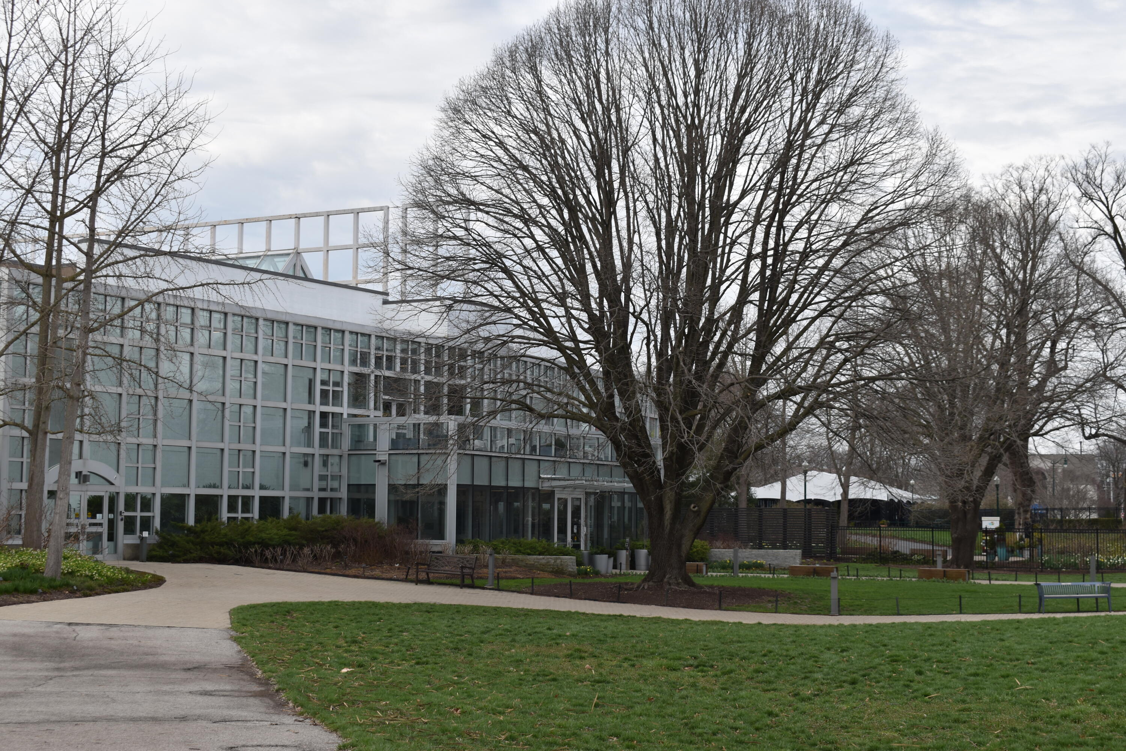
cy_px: 376
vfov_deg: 25.1
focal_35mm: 54
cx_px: 563
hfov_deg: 36.9
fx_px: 1689
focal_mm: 36
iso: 100
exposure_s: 1/200
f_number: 7.1
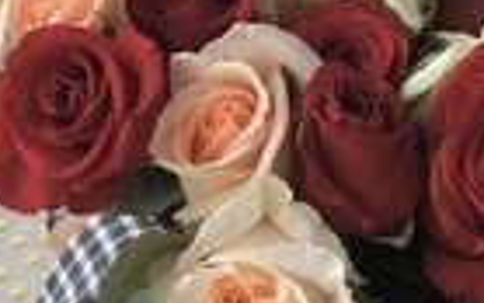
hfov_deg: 24.0
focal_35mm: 86
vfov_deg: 15.2
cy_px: 101
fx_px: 1135
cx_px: 312
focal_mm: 4.15
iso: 25
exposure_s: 1/351
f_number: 2.2
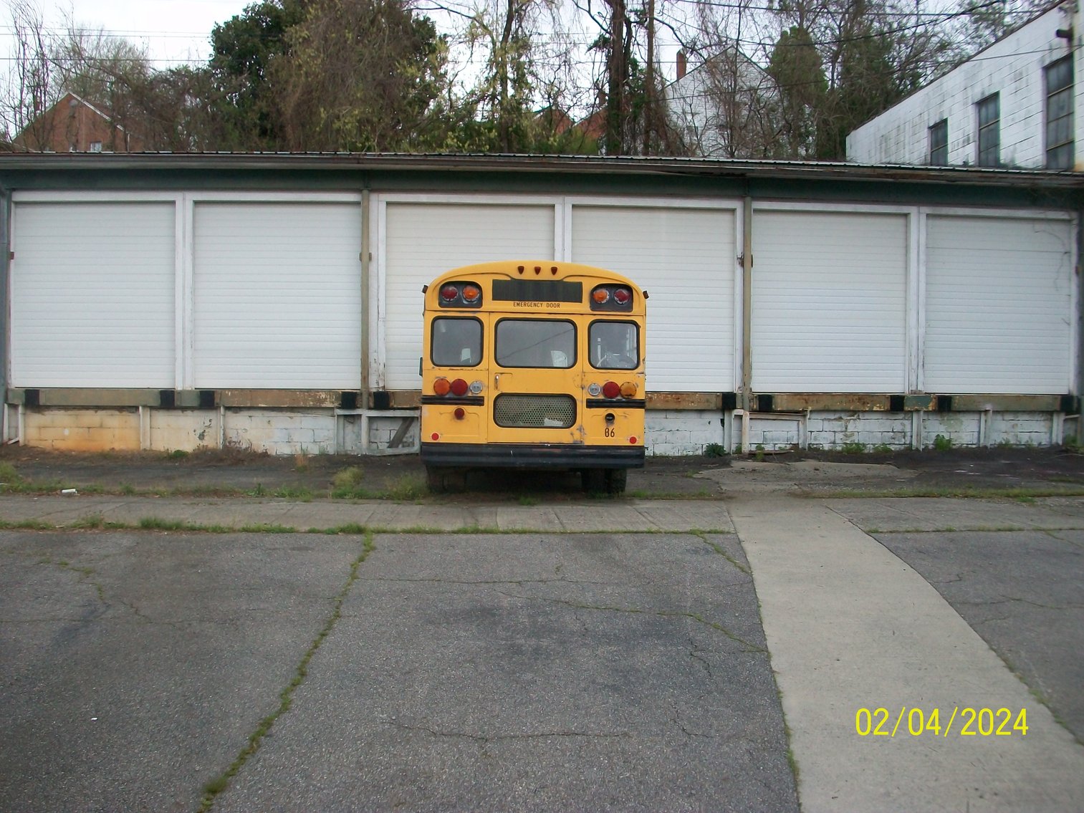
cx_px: 542
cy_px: 406
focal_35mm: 34
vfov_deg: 41.8
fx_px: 1065
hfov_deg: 54.0
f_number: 2.8
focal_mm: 5.7
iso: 80
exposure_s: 1/250
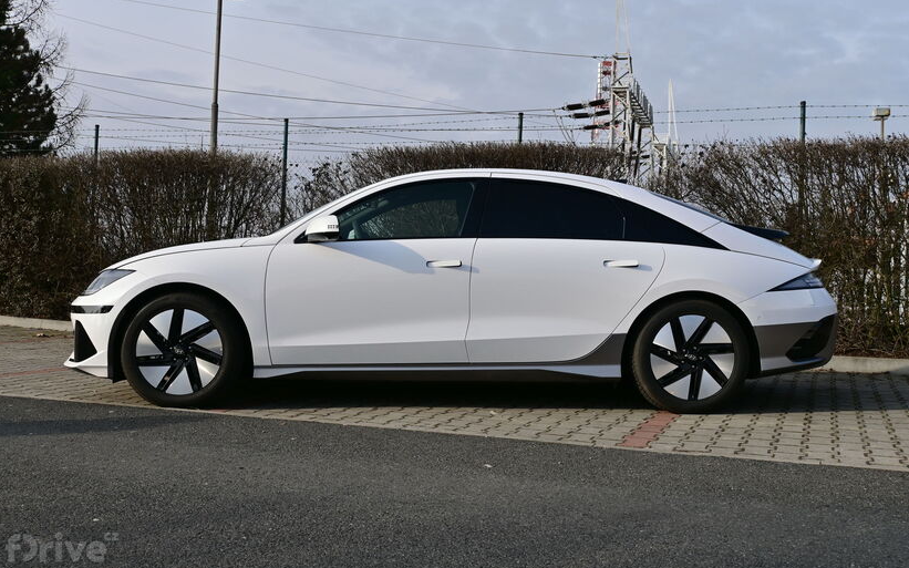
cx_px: 454
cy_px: 269
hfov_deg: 51.8
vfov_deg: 33.8
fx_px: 936
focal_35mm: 38
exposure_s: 1/320
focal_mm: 24.5
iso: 100
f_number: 9
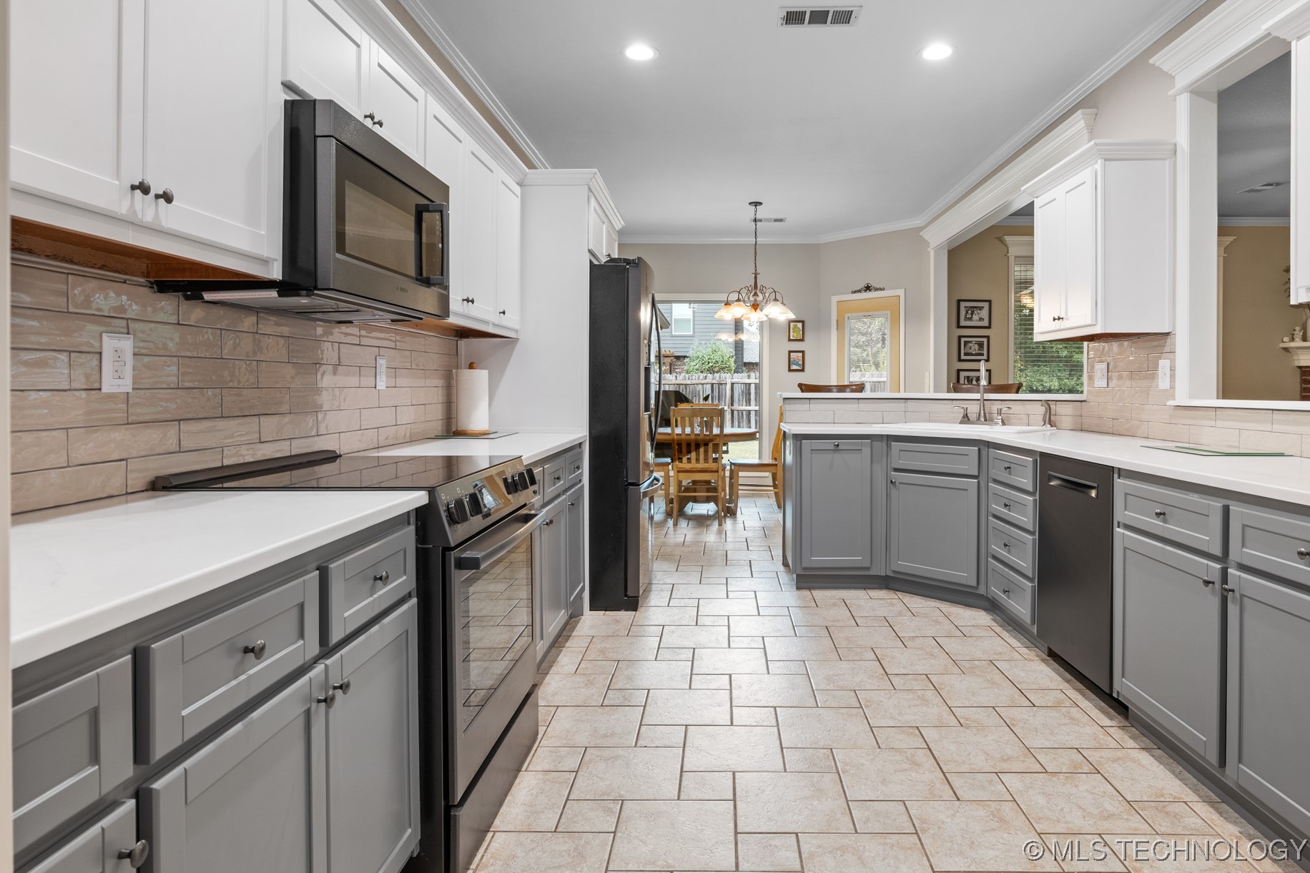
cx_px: 710
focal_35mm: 20
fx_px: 728
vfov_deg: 61.8
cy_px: 393
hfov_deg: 83.8
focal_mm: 18
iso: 640
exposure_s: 1/2
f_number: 11
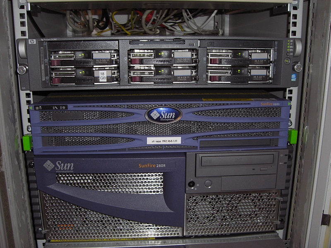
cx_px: 166
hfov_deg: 49.0
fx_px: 363
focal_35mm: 38
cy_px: 124
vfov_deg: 37.7
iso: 100
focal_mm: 6.2
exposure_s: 1/30
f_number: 2.7
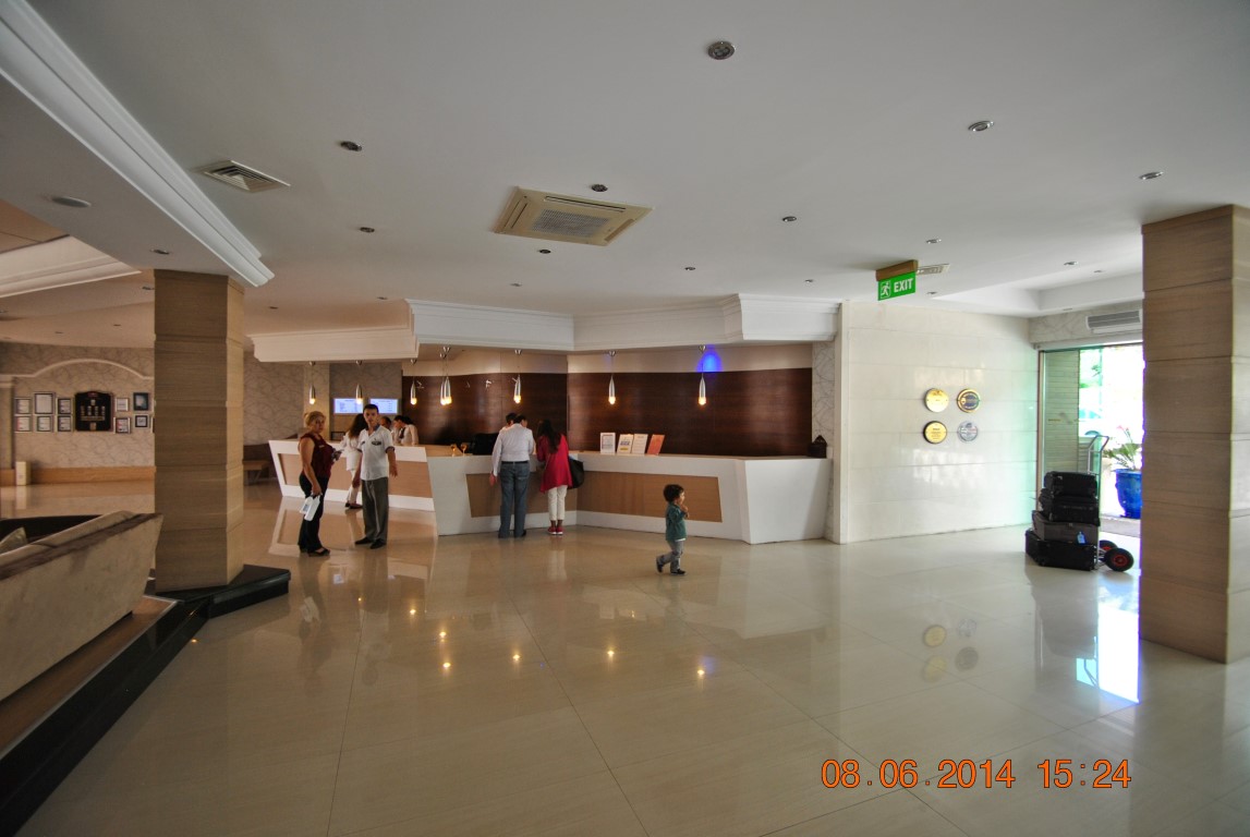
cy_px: 418
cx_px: 625
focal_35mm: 15
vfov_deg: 77.5
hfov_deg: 100.3
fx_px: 521
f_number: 3.5
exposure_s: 1/80
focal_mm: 10
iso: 200
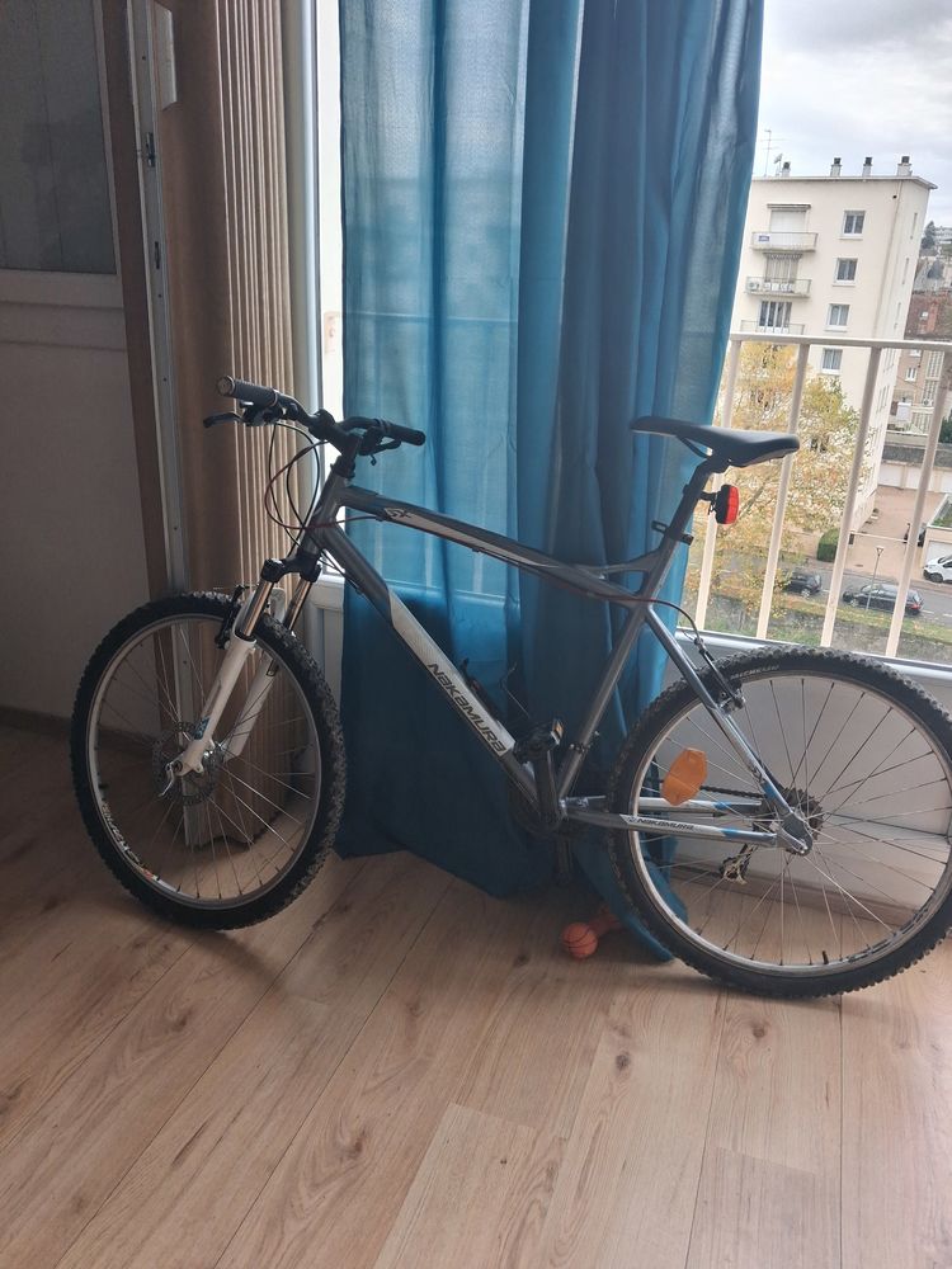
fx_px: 990
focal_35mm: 27
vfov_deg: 65.3
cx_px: 476
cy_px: 634
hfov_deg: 51.4
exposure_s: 1/100
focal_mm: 4
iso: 64
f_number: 1.8
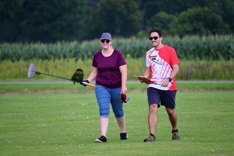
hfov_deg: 5.2
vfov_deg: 3.4
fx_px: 2601
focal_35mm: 400
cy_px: 78
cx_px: 117
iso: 1600
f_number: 6.3
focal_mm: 400
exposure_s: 1/800
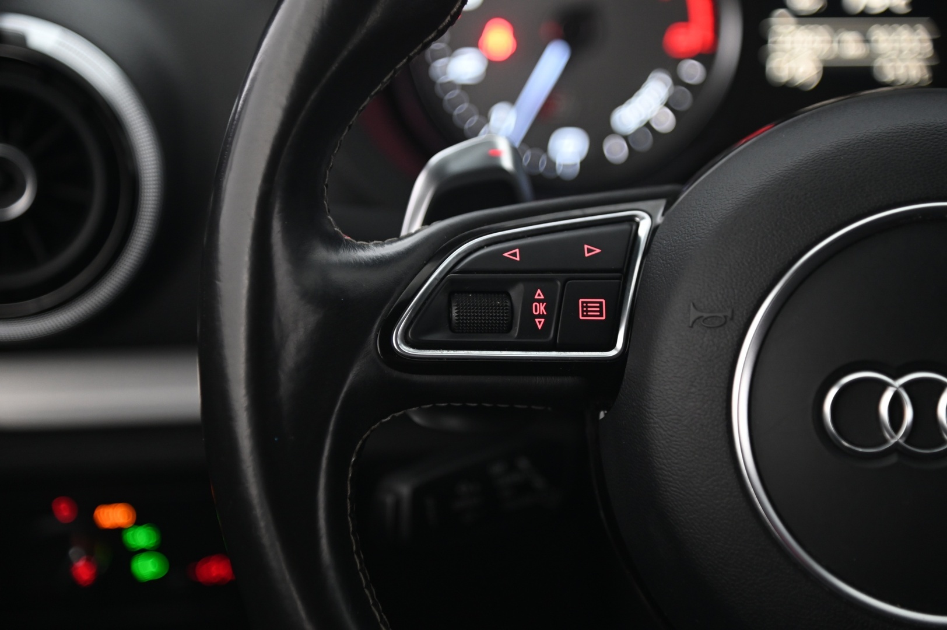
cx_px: 474
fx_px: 3154
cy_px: 315
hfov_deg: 17.1
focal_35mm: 120
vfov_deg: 11.4
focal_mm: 120
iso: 2000
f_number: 4
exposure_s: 1/15
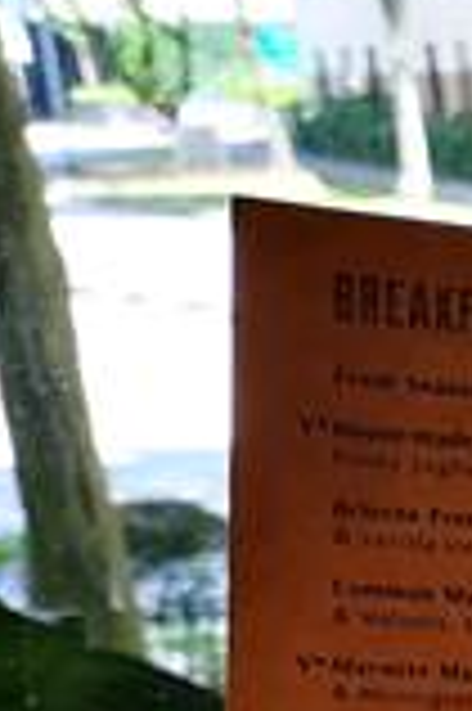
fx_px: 2523
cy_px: 1076
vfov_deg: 14.9
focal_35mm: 128
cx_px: 1340
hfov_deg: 9.0
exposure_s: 1/100
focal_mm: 3.95
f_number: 1.8
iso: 64
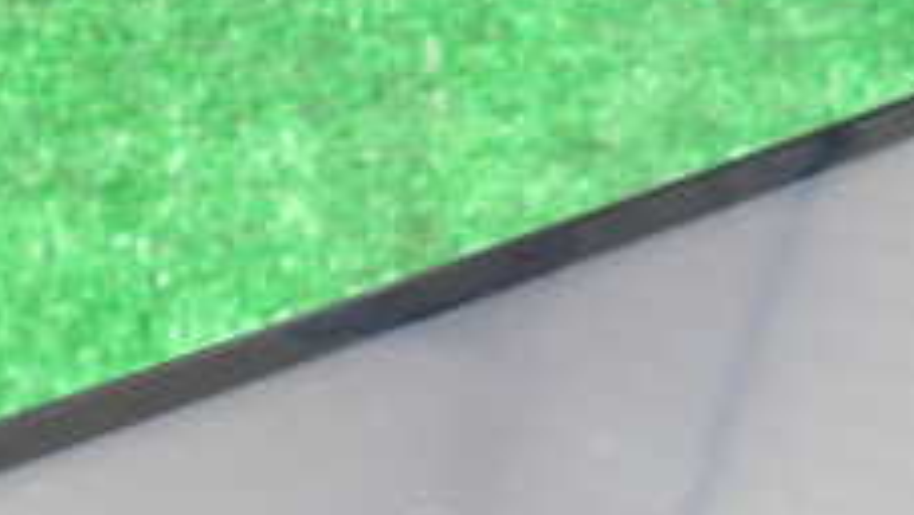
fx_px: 1746
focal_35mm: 72
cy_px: 752
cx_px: 540
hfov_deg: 29.3
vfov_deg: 15.6
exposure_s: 1/60
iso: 160
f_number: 2
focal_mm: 4.5
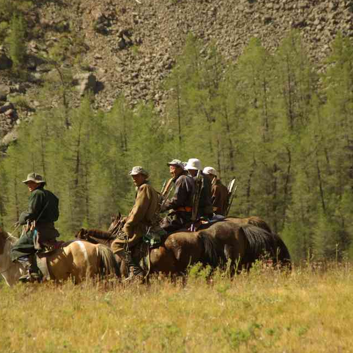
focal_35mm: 357
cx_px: 171
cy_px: 177
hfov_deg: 4.9
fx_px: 4119
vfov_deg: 4.9
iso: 100
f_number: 6.2
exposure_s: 1/180
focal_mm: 180
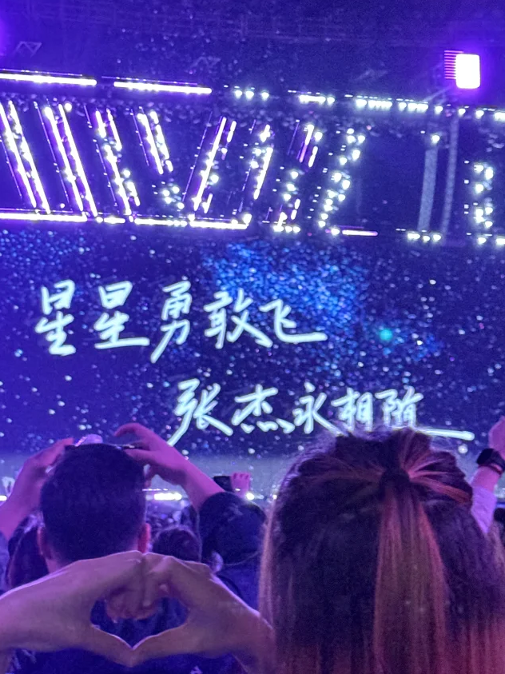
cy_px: 559
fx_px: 1595
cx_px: 213
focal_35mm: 82
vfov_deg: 23.4
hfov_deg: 18.0
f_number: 1.78
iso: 400
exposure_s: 1/33
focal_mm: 6.76
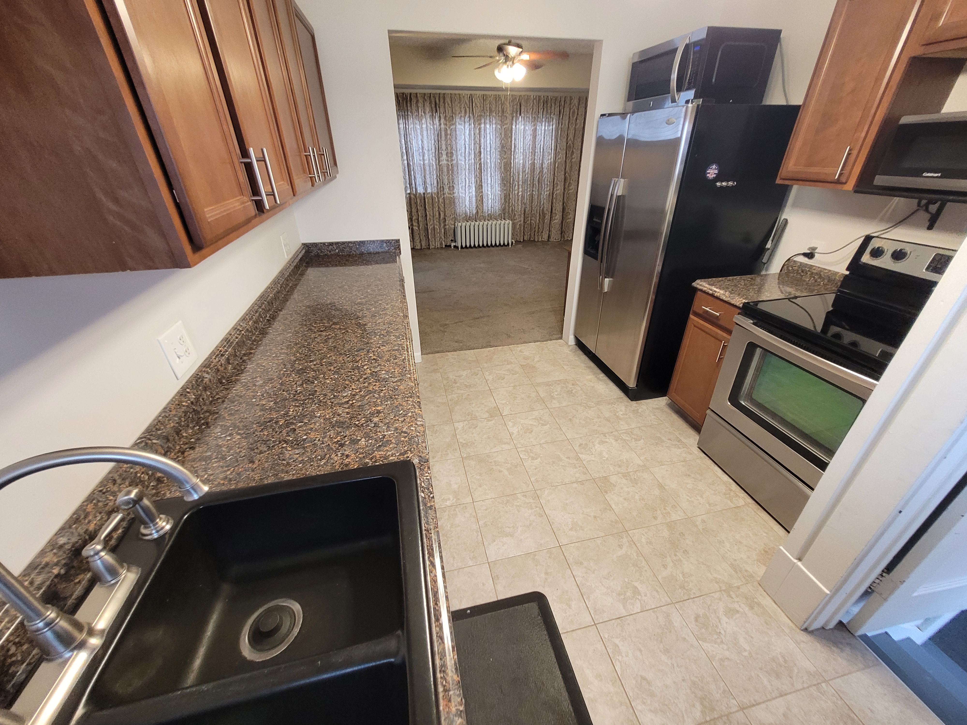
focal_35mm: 13
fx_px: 363
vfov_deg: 89.9
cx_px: 484
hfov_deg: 106.2
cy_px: 362
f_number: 2.2
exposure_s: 1/40
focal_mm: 1.74
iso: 320
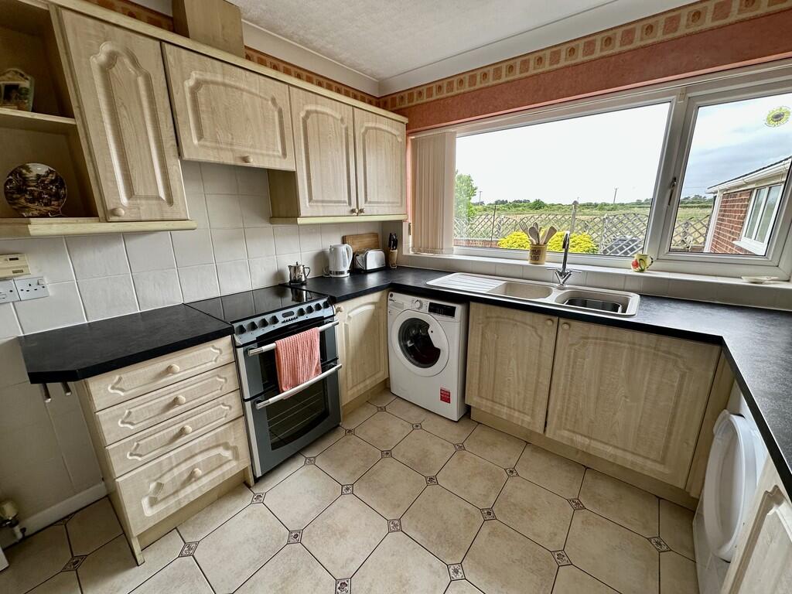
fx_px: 320
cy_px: 297
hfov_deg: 102.1
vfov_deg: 85.7
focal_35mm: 14
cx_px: 396
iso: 50
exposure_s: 1/99
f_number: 2.2
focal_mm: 2.22
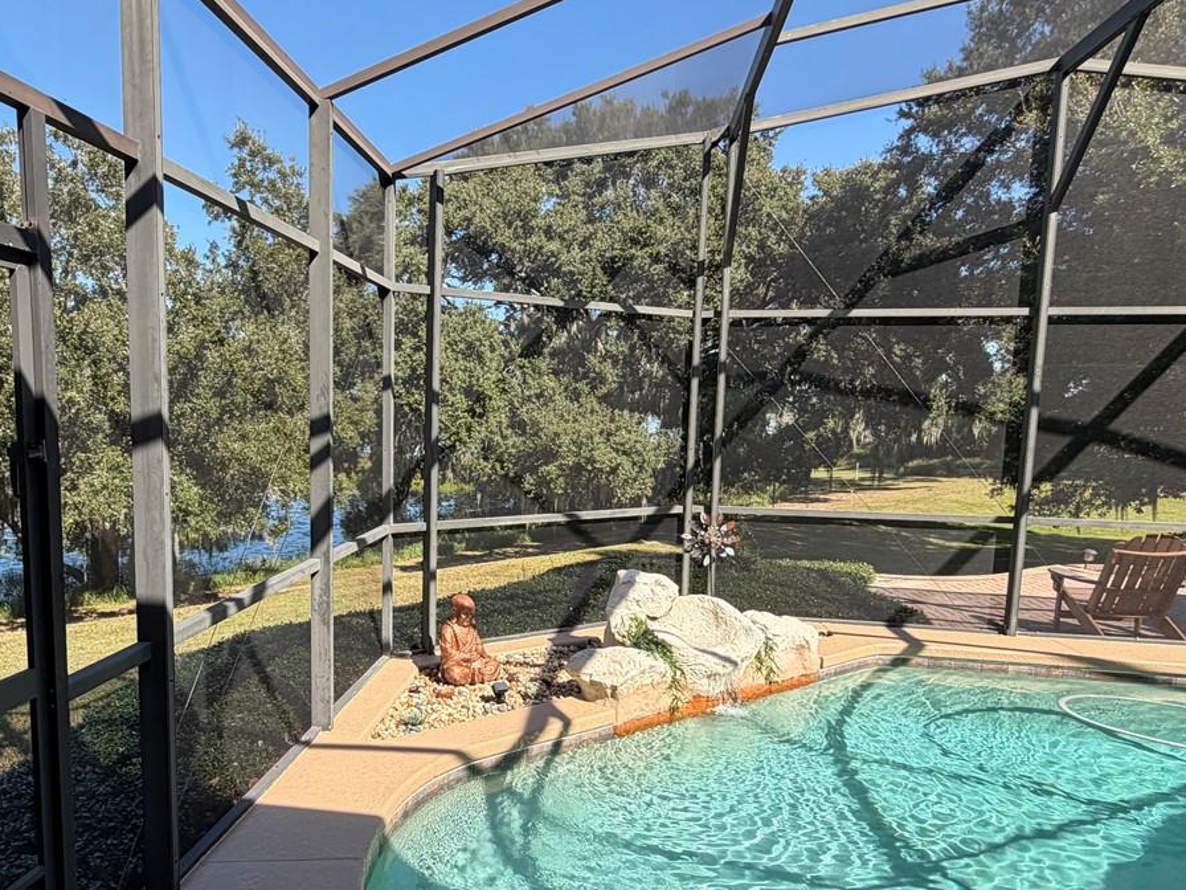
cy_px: 509
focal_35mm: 25
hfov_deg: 68.4
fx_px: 857
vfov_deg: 54.7
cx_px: 447
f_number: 2.2
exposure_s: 1/502
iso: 40
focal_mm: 2.22
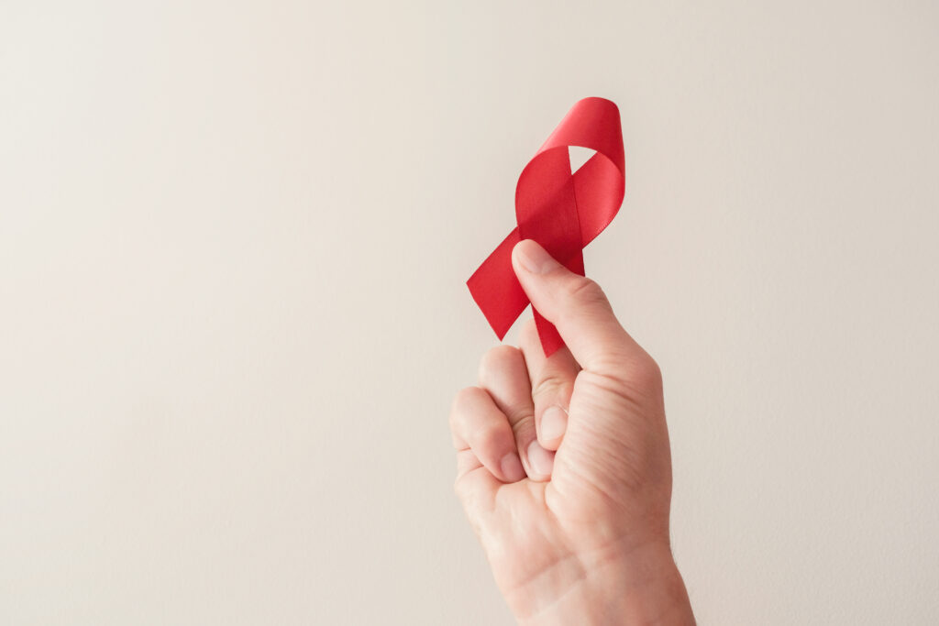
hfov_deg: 41.9
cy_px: 313
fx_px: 1226
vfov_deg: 28.7
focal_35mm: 47
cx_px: 470
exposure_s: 1/200
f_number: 5
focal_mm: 31.1
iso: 500
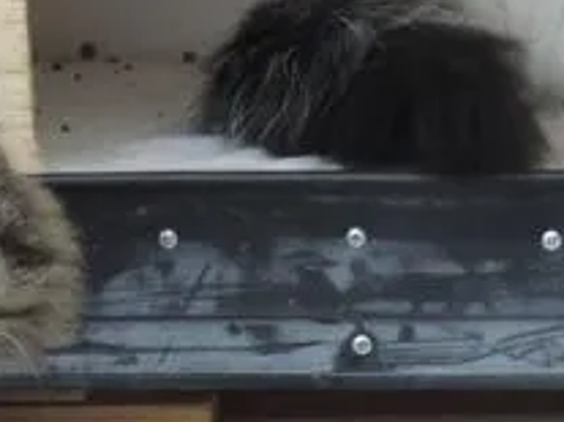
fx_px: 5667
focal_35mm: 348
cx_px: -322
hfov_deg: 5.6
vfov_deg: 4.3
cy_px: 476
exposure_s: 1/80
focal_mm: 16
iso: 400
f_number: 4.1
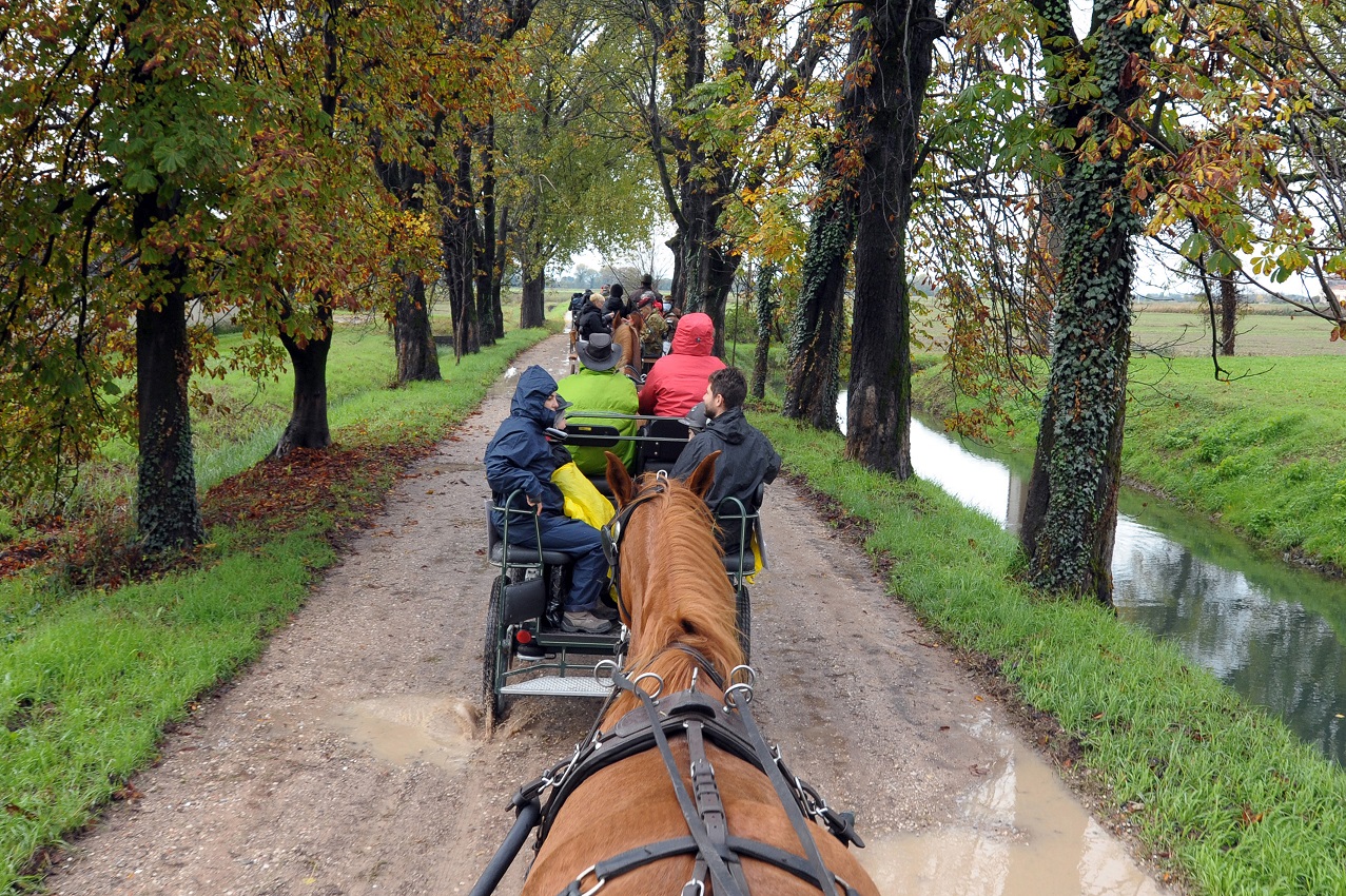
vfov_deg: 53.1
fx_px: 897
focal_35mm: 24
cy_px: 448
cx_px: 673
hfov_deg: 73.8
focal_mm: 24
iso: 800
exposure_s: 1/200
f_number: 7.1
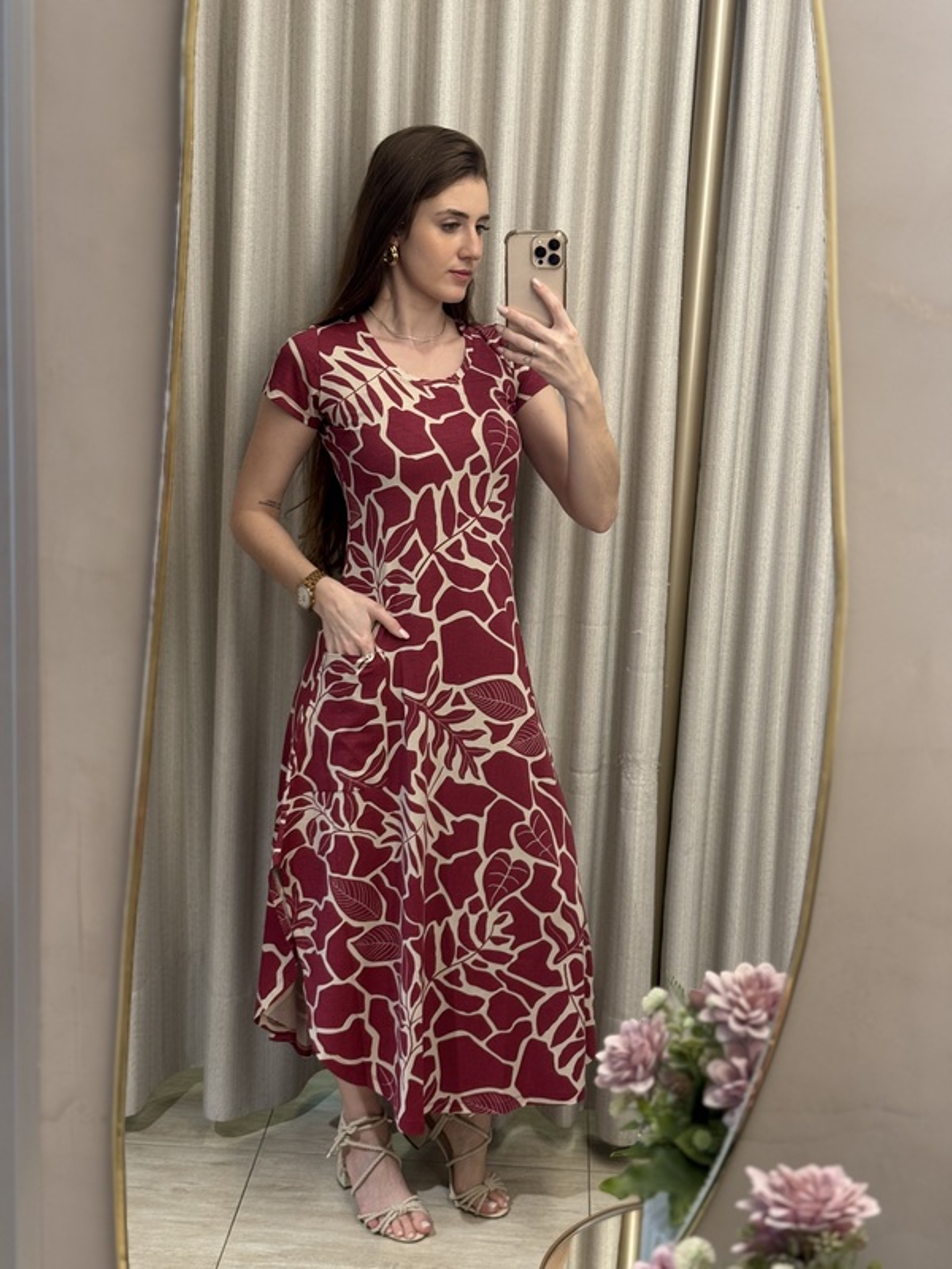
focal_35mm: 48
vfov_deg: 39.7
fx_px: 1760
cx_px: 476
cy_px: 634
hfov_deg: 30.3
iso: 64
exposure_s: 1/60
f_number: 1.78
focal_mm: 6.76
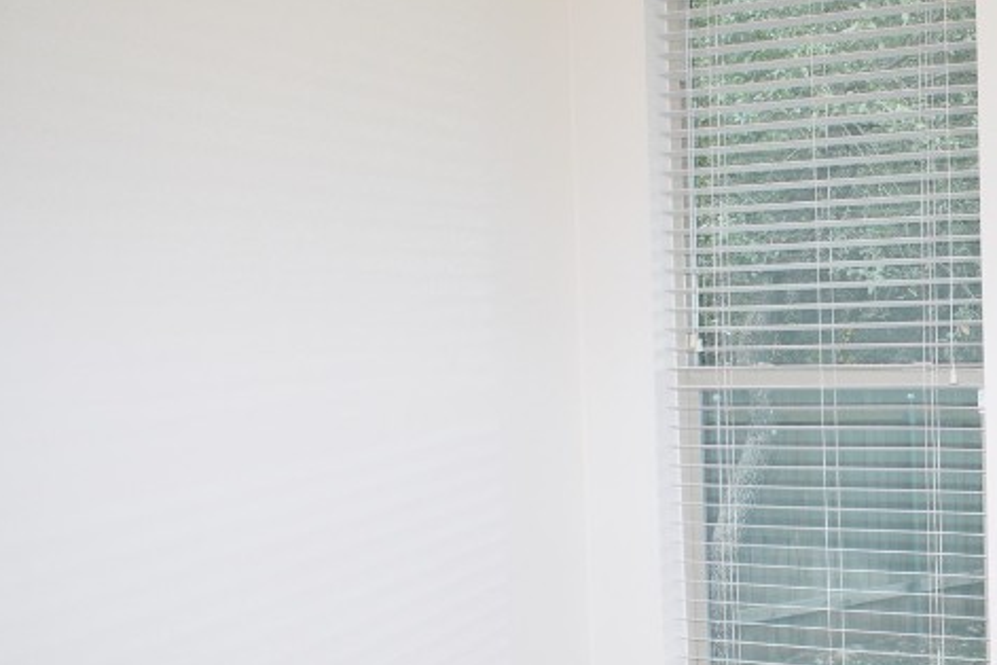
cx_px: 1003
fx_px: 1828
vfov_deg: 20.6
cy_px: 396
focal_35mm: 66
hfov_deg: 28.6
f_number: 4.5
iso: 400
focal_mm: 18
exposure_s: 1/80
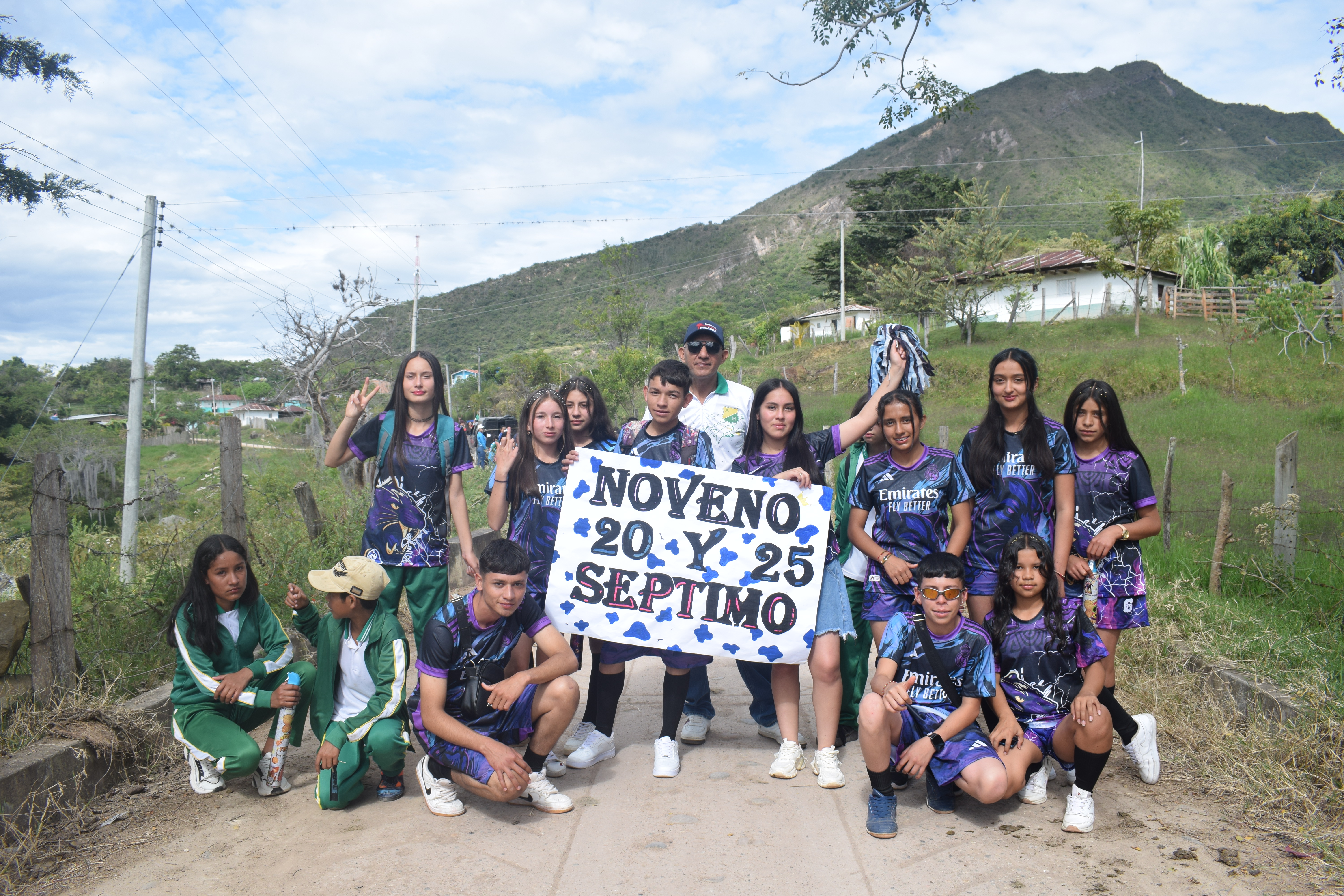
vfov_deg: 47.9
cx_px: 672
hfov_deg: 67.4
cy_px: 448
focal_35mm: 27
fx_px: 1008
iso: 200
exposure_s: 1/320
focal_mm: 18
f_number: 9
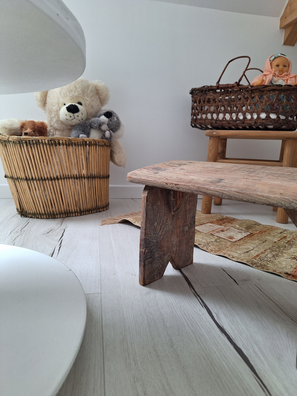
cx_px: 148
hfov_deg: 58.9
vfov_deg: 73.9
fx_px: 263
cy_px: 198
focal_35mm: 23
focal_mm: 5.54
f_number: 1.8
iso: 80
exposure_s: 1/100
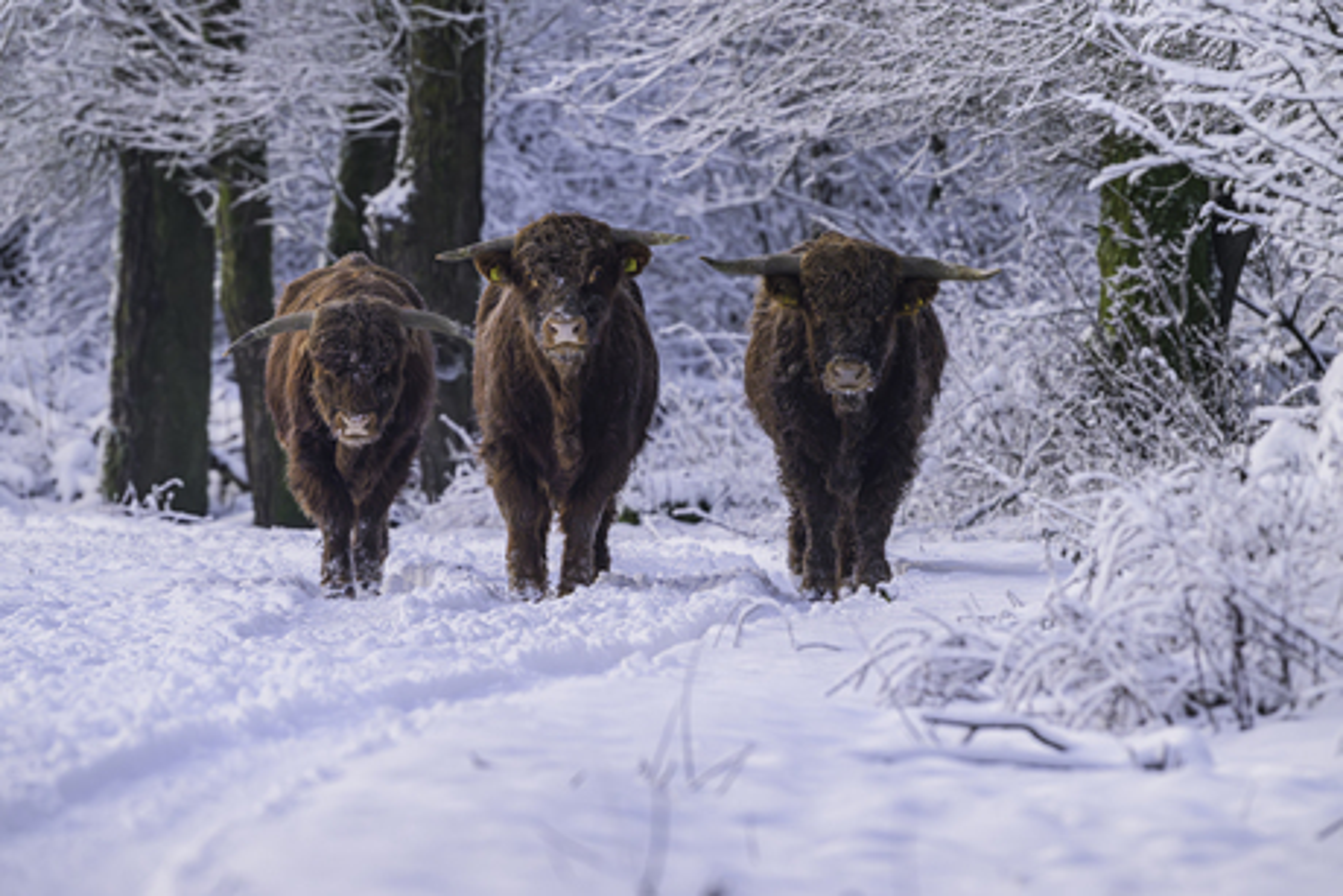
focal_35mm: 510
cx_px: 672
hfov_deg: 4.0
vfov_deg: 2.7
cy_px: 448
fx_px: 19031
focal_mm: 510
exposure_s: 1/800
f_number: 8
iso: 3200
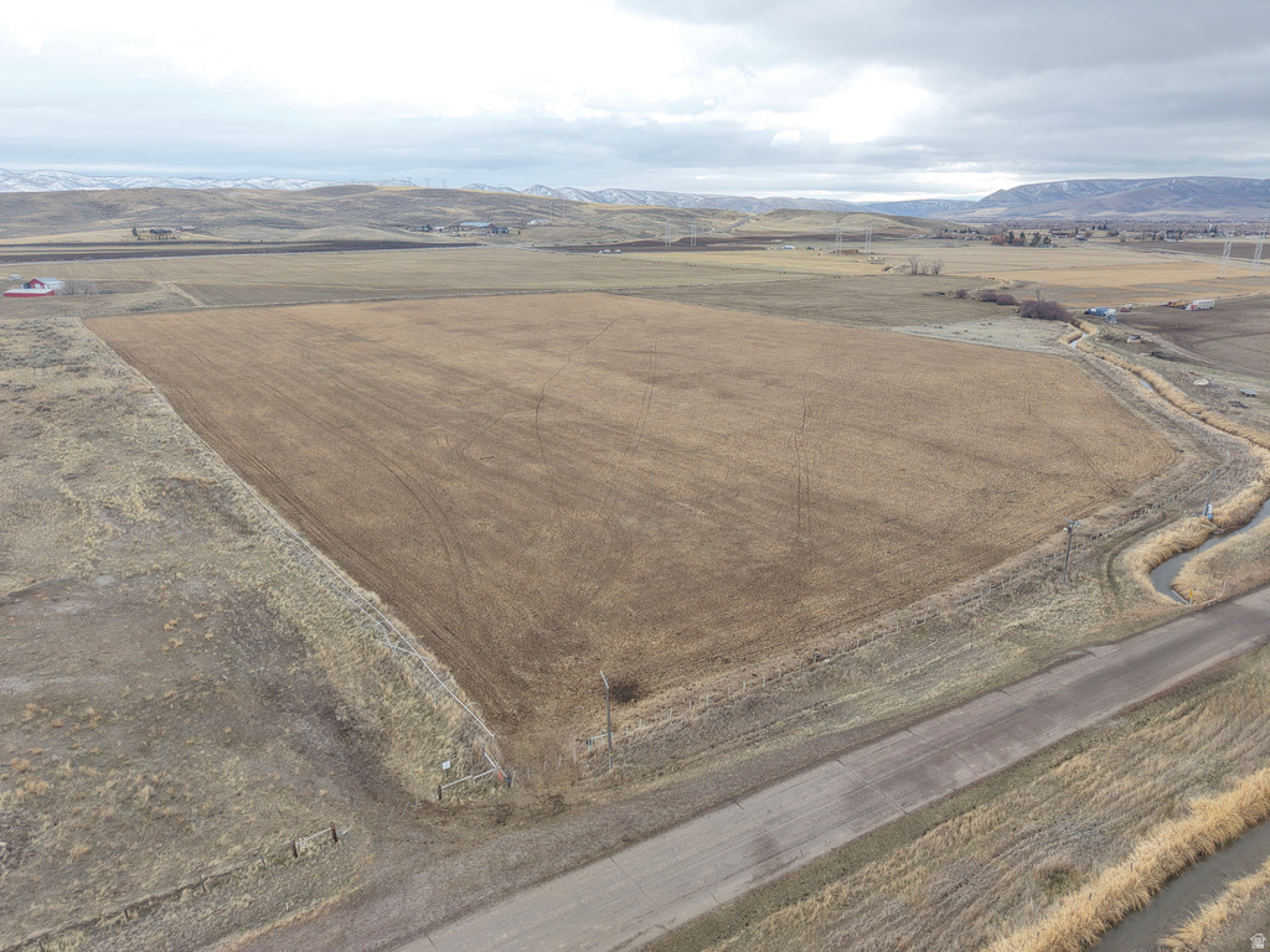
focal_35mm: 24
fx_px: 881
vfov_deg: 56.8
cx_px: 635
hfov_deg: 71.6
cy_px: 476
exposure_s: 1/800
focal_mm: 8.67
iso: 400
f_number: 1.8
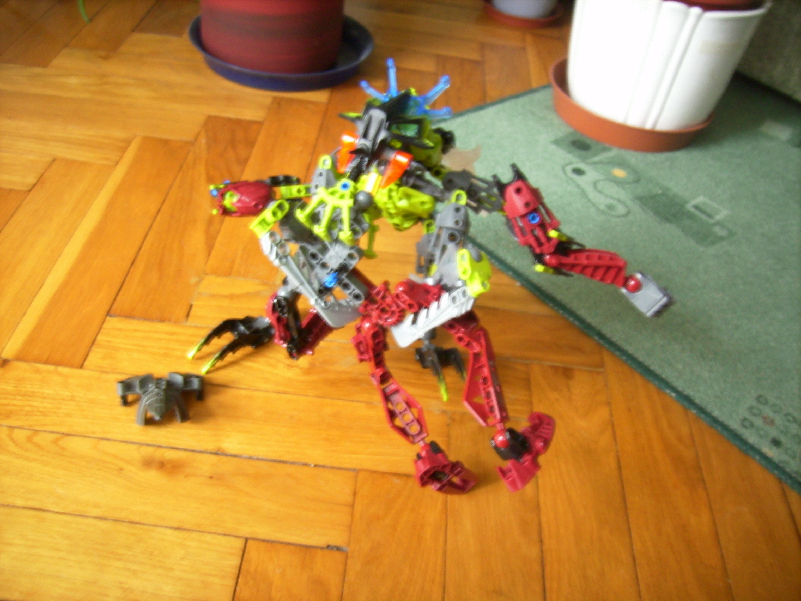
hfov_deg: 56.8
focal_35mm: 32
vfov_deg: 44.2
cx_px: 400
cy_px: 300
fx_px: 740
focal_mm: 5.99
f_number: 2.8
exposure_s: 1.4
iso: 50
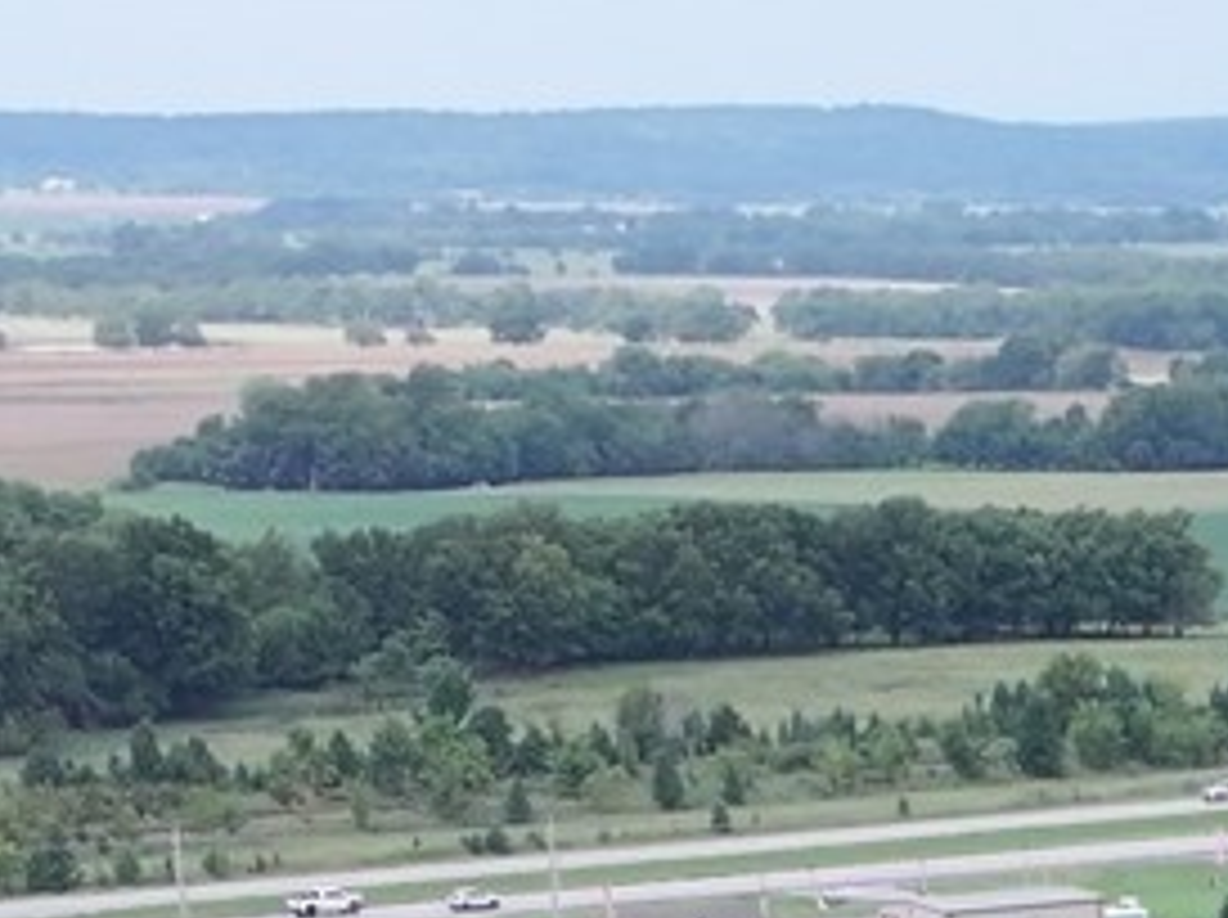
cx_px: 1646
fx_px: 5987
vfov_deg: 7.5
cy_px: 2920
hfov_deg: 11.4
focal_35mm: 169
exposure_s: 1/1250
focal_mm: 12.29
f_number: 2.8
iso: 200
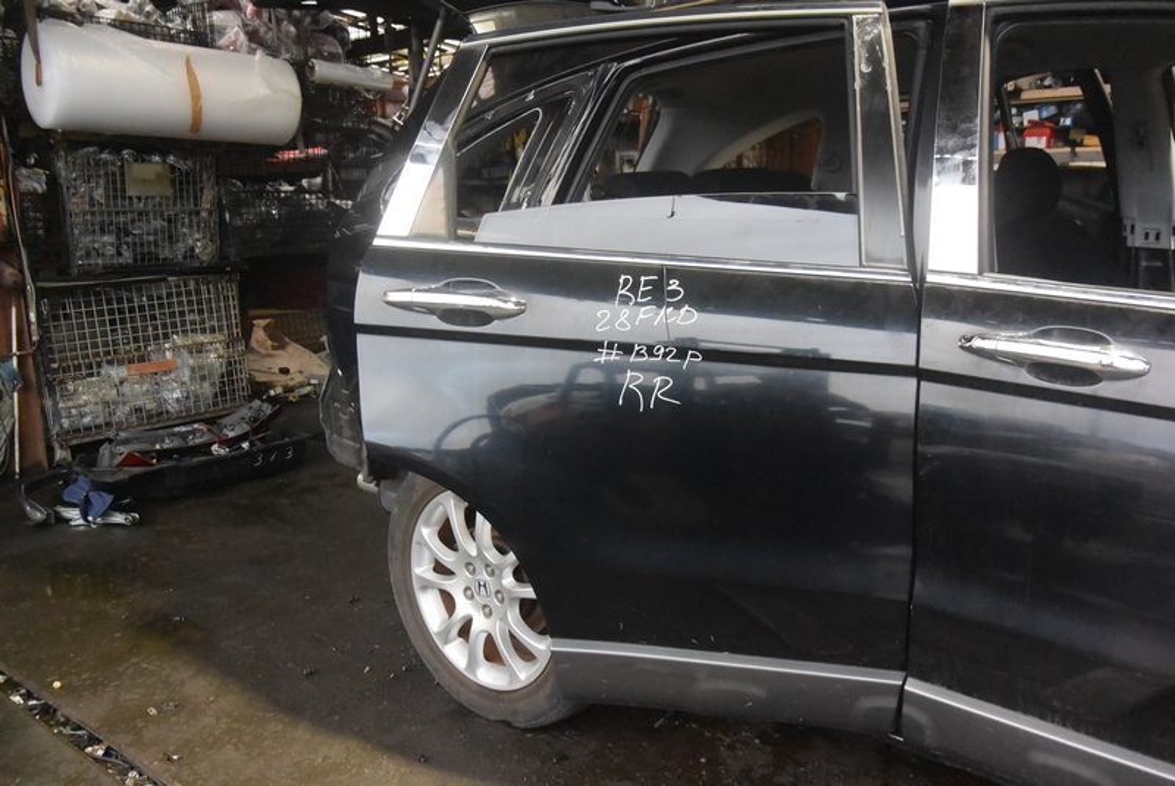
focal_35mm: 29
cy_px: 393
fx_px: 947
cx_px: 588
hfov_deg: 63.6
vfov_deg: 45.0
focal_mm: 11
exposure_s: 1/80
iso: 3200
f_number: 3.5
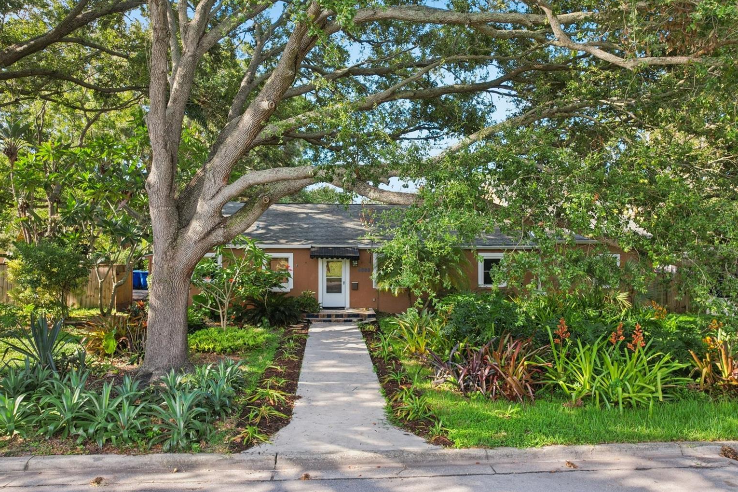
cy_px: 249
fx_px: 471
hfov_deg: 76.1
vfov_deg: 55.1
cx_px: 375
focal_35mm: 23
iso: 100
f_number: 2.8
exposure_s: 1/250
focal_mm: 8.38
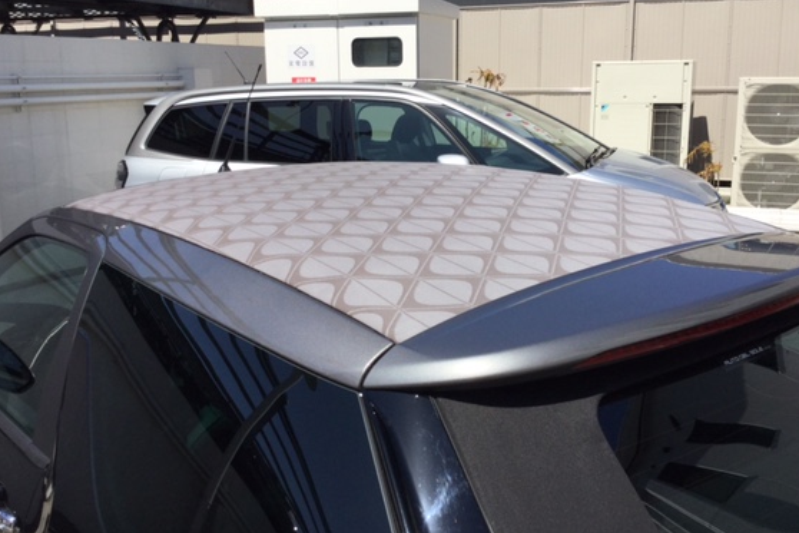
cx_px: 407
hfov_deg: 51.9
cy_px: 226
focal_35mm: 37
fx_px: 821
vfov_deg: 35.9
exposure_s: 1/1567
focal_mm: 3.3
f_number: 2.4
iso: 25
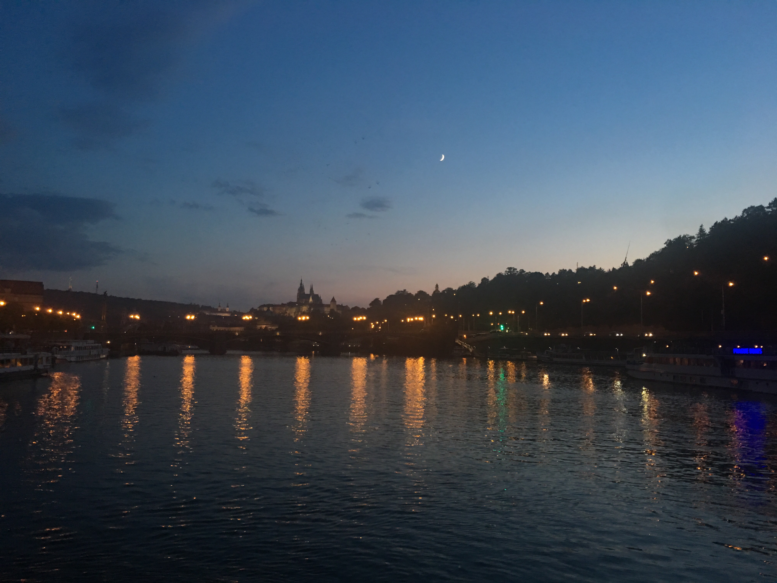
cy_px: 292
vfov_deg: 48.2
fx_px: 651
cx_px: 388
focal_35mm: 29
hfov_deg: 61.7
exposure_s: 1/17
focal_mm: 4.15
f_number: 2.2
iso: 100
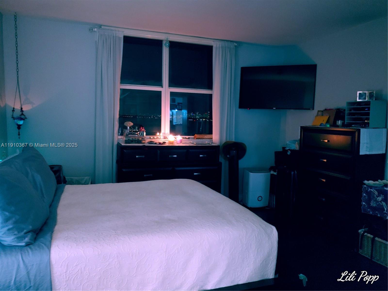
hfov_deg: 69.4
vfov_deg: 54.9
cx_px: 194
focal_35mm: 25
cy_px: 146
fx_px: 280
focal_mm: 4.23
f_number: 1.5
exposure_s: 1/10
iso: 500
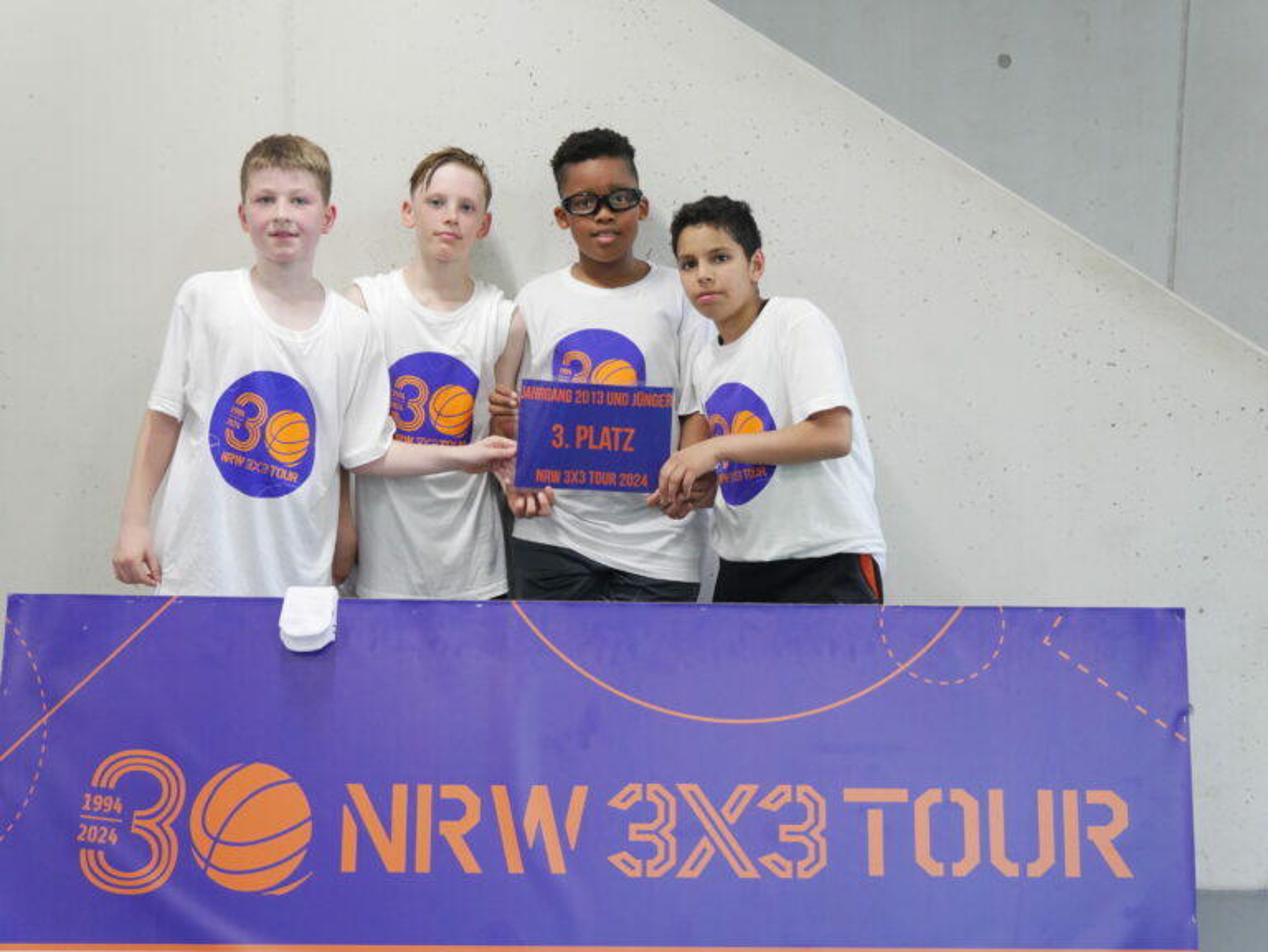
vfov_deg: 31.6
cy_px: 476
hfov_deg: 41.2
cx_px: 634
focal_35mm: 46
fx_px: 1686
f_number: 4.3
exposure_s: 1/60
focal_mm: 23
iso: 1600
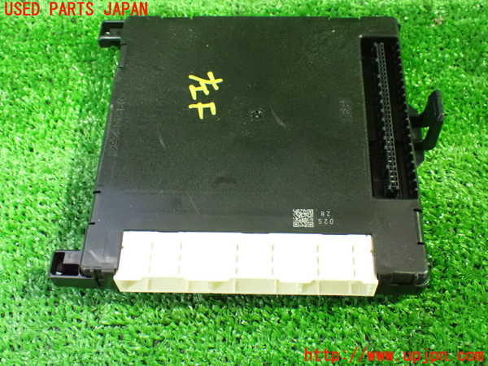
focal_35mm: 44
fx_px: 620
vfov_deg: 32.9
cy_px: 183
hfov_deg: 42.9
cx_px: 244
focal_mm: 7.84
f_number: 2.9
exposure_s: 1/25
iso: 1600
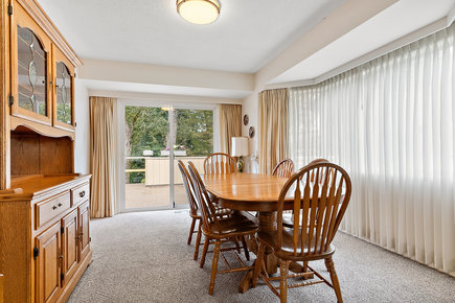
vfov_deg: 64.6
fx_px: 240
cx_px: 228
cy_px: 152
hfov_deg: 86.9
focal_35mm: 19
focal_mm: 19
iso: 640
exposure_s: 1/13
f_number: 9
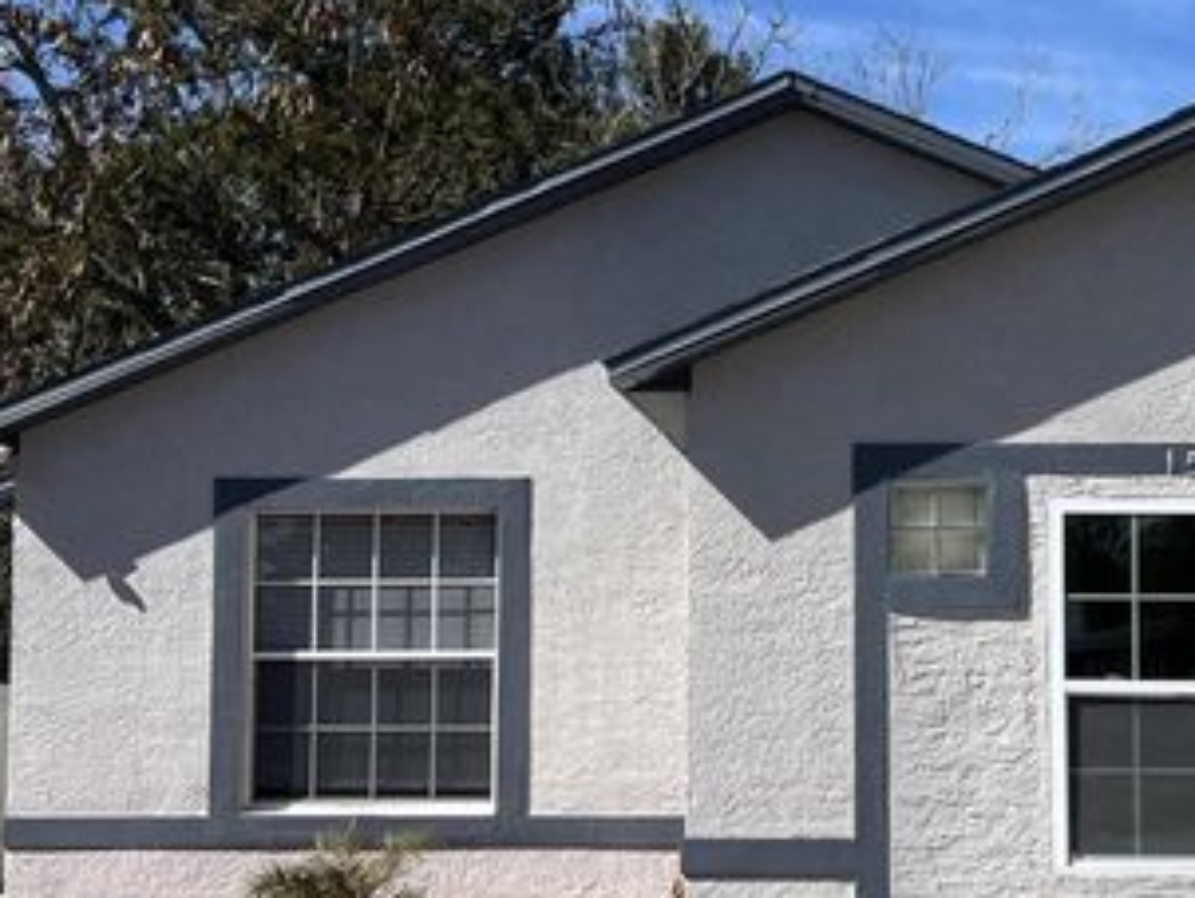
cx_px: 886
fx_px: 1486
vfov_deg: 33.6
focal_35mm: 43
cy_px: 508
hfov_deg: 42.6
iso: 50
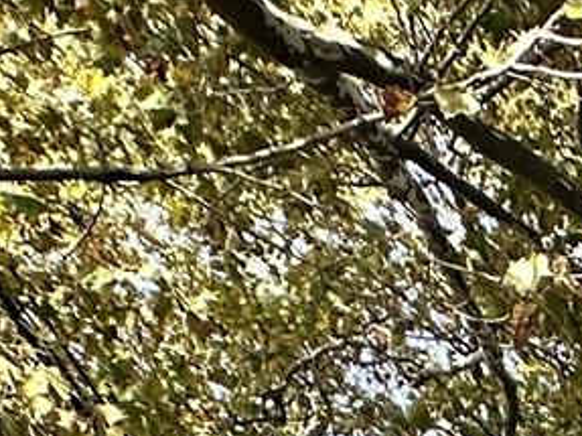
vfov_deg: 9.2
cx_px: 1488
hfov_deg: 13.2
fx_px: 1681
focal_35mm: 100
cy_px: 1537
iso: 40
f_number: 2.2
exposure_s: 1/543
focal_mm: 2.22
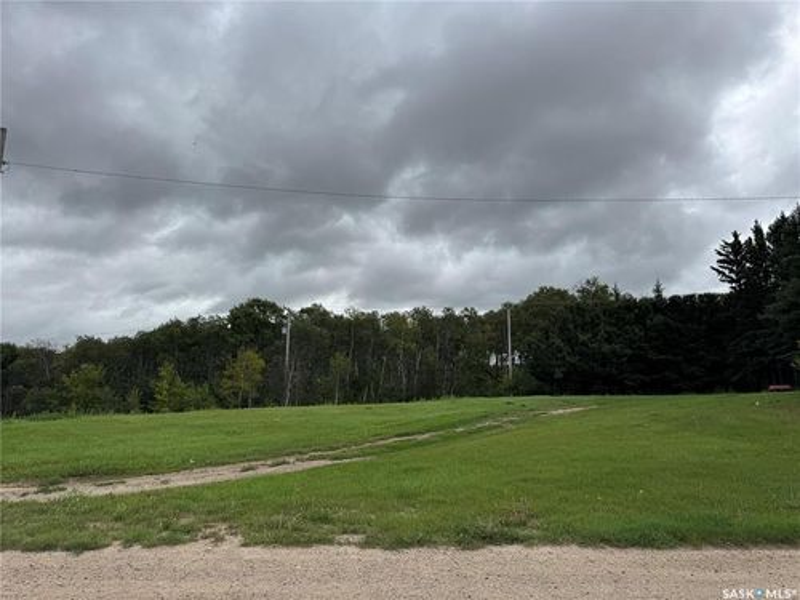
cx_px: 400
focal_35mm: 24
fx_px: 555
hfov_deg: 71.6
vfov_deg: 56.8
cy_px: 300
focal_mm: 6.76
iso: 80
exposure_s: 1/5348
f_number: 1.78
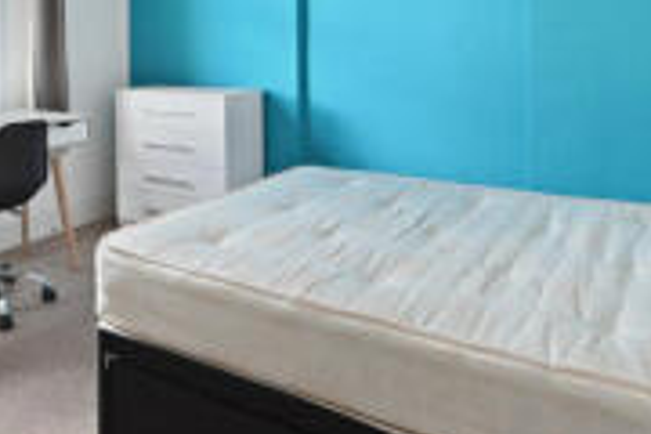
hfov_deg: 49.7
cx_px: 159
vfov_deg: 34.0
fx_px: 669
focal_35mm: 37
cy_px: 45
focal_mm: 14
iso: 14400
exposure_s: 1/80
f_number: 7.1
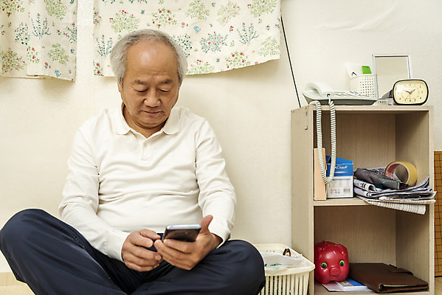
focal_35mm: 38
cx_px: 221
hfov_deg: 50.7
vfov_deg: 35.1
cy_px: 148
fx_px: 467
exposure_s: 1/125
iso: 320
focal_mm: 38
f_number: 2.8
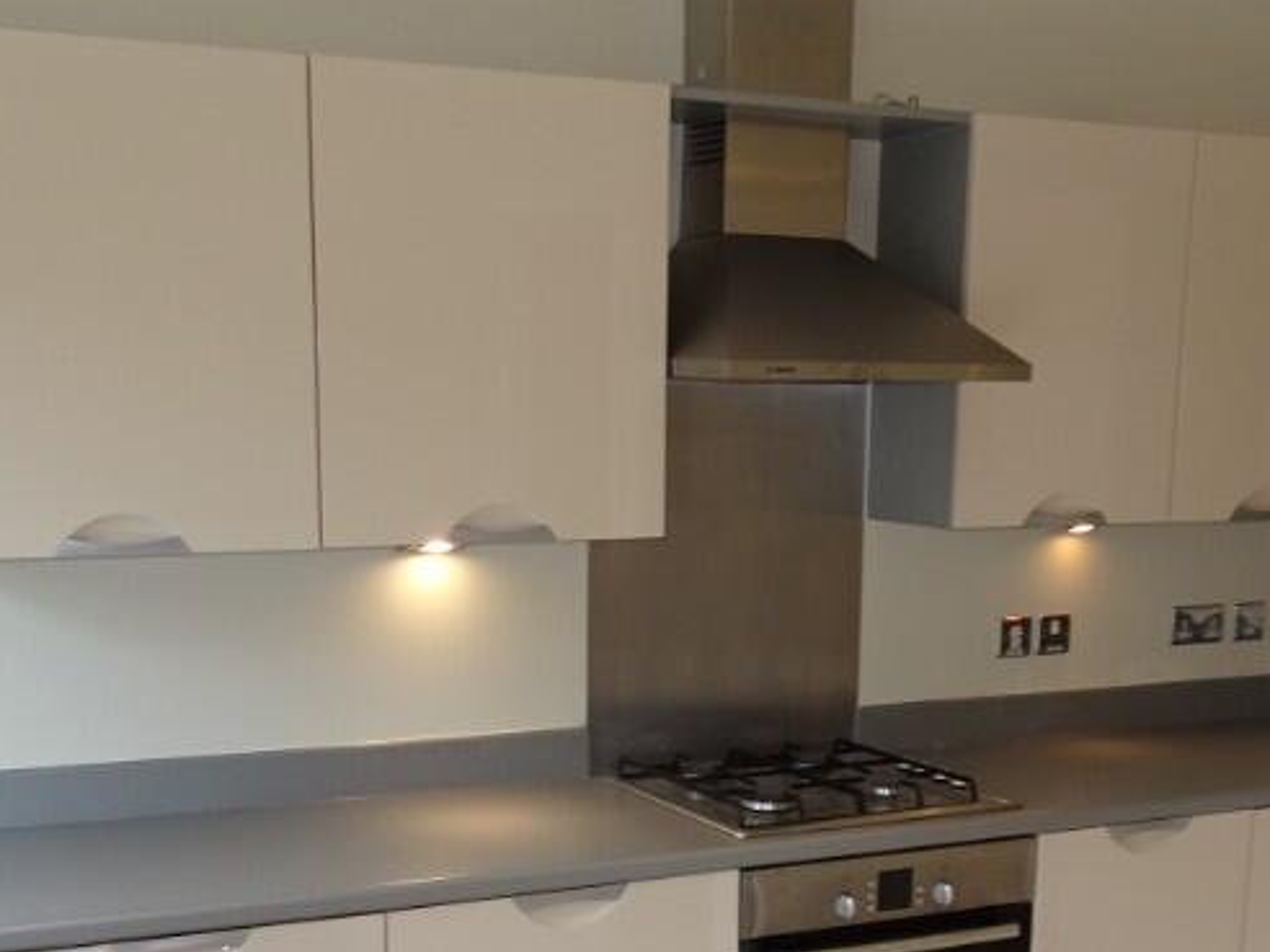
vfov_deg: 28.3
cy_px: 800
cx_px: 614
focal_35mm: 50
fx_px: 1834
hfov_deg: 38.2
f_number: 3.5
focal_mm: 4.1
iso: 80
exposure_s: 1/50
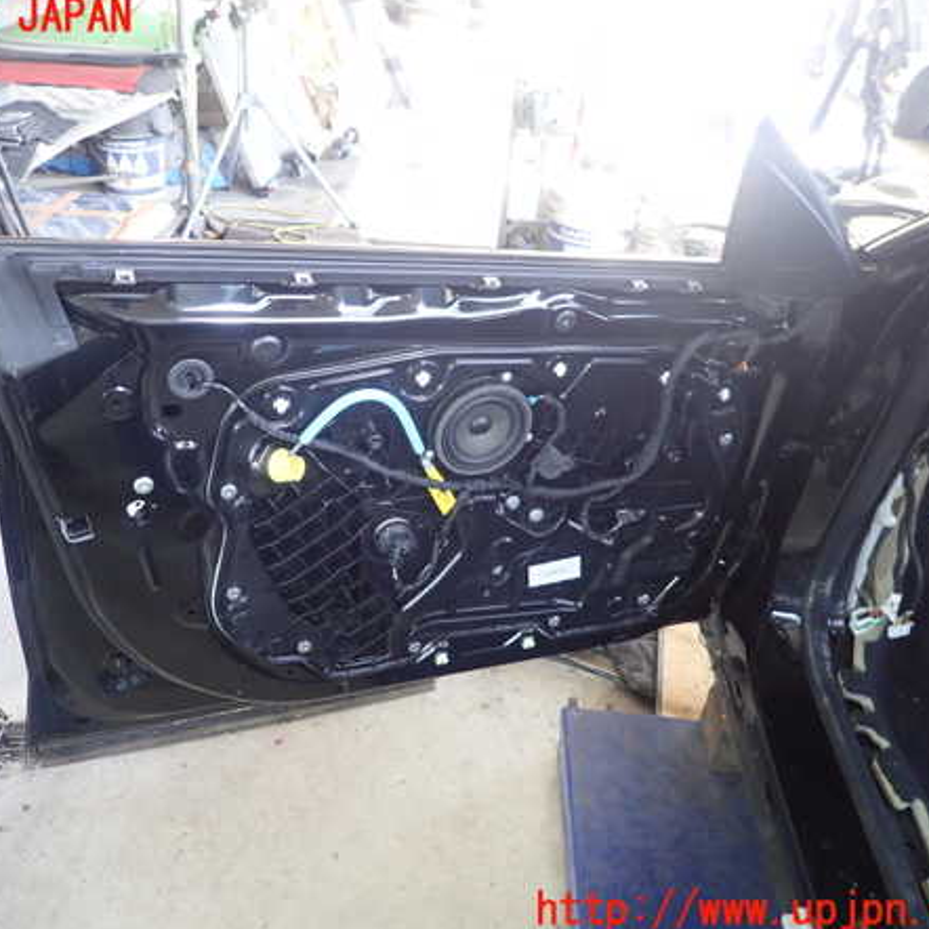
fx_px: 911
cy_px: 464
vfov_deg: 54.0
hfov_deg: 53.7
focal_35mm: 30
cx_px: 380
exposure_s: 1/30
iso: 320
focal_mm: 4.5
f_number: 2
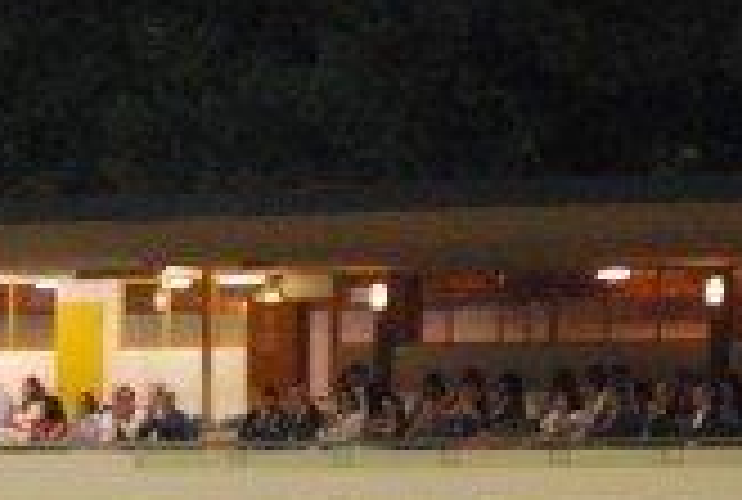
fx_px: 11272
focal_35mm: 545
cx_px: -895
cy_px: 795
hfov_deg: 3.7
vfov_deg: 2.5
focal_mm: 75
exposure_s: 1/60
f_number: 4.2
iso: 1600
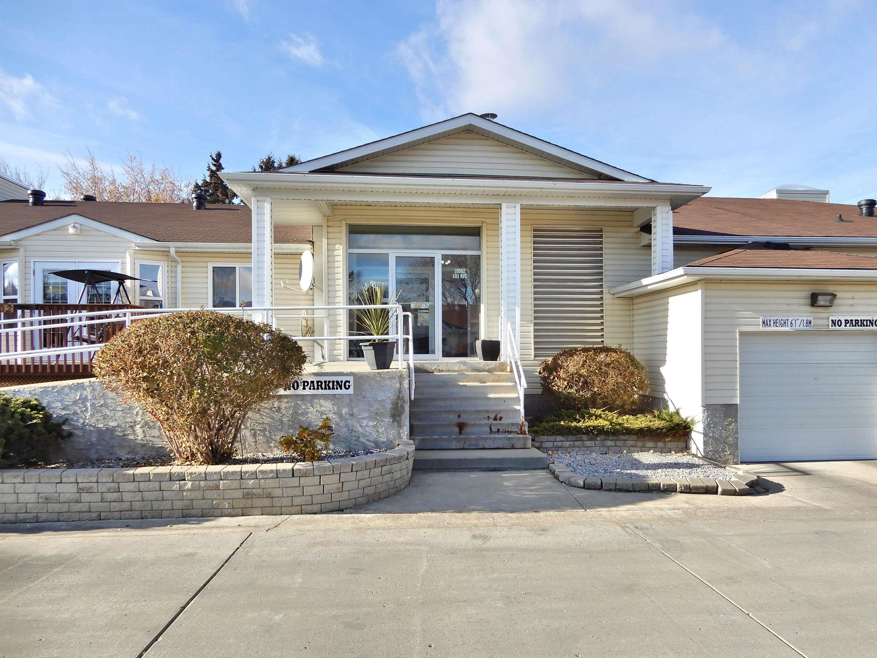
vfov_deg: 53.0
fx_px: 659
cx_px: 475
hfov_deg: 67.2
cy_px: 350
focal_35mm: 26
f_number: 3.4
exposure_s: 1/640
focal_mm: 4.3
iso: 80
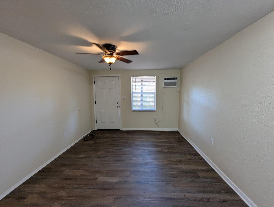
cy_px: 104
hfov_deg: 106.1
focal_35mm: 13
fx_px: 103
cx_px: 137
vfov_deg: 90.1
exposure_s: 1/60
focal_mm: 1.95
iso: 358
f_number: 2.2
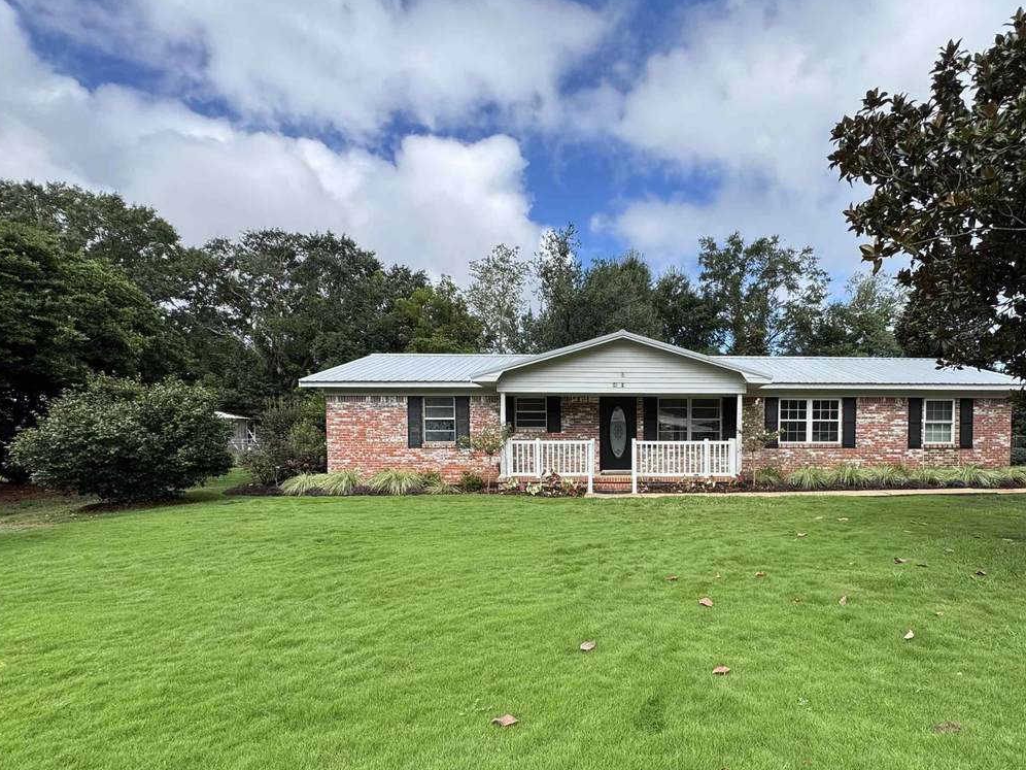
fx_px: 534
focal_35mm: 18
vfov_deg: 71.0
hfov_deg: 86.3
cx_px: 630
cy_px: 457
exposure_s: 1/968
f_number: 2.2
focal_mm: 2.22
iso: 50
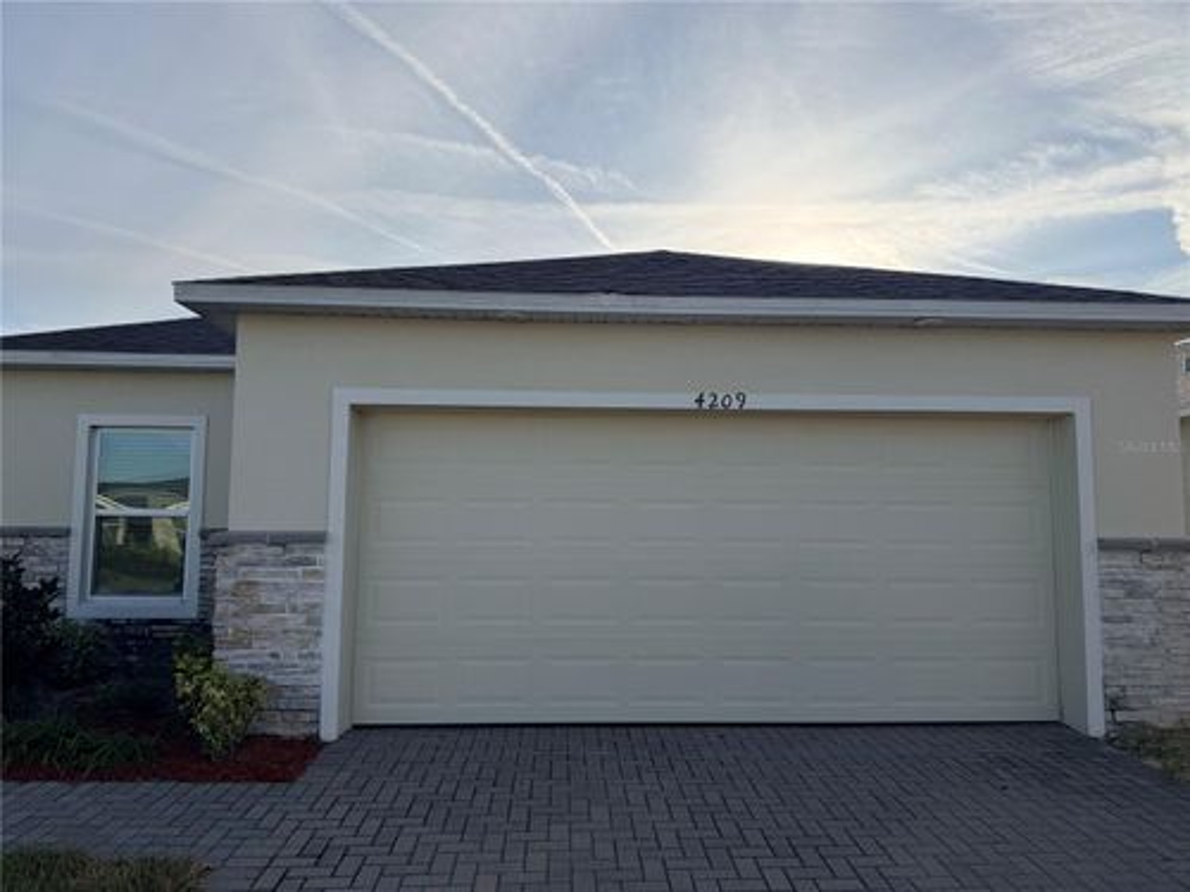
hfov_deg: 71.6
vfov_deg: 56.8
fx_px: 825
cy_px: 446
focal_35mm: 24
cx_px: 595
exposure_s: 1/8130
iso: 100
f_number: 1.78
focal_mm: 6.76
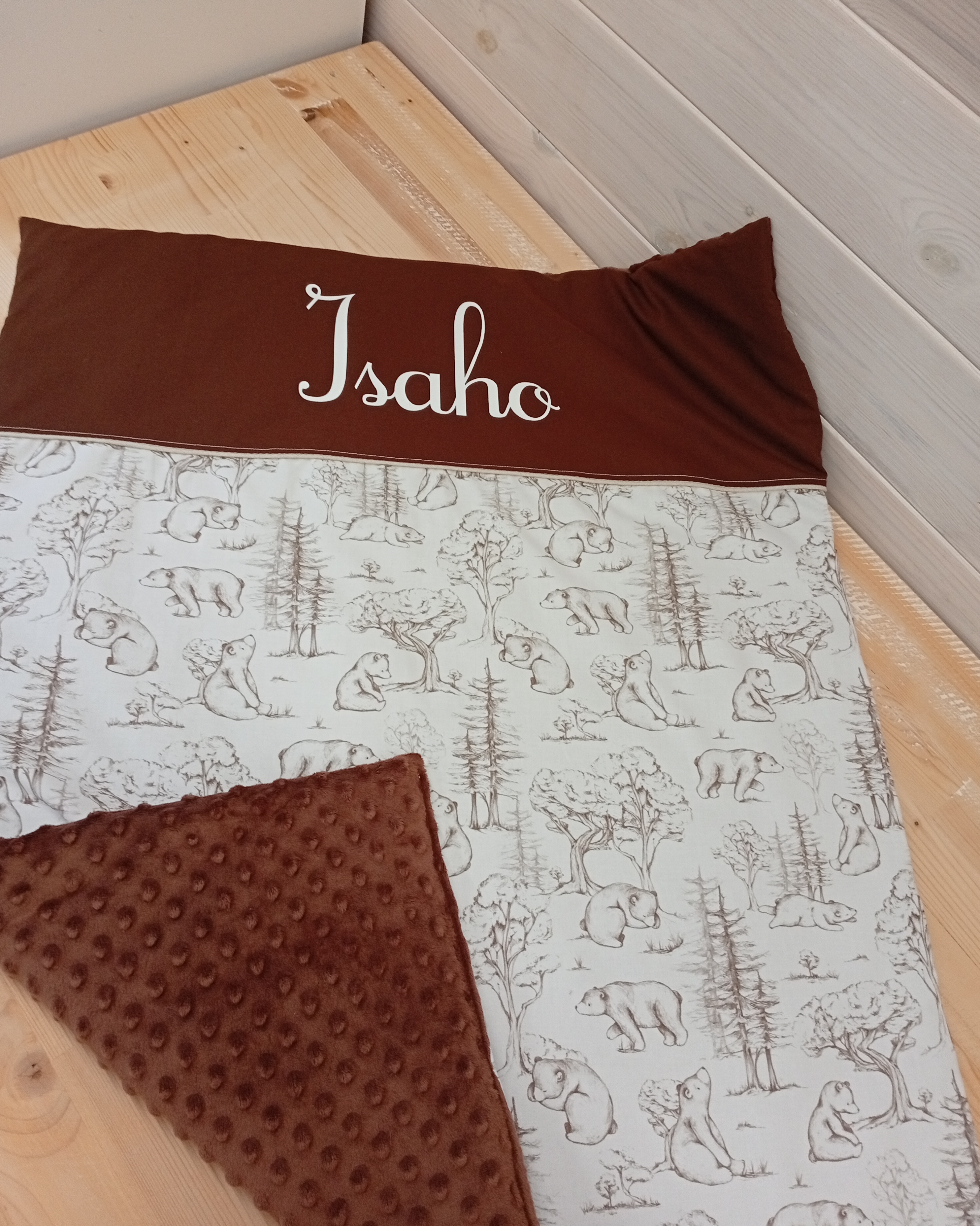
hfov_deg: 50.0
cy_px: 586
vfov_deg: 60.4
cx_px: 482
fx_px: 1051
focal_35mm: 29
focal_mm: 3.98
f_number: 1.8
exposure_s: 1/33.3
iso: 362
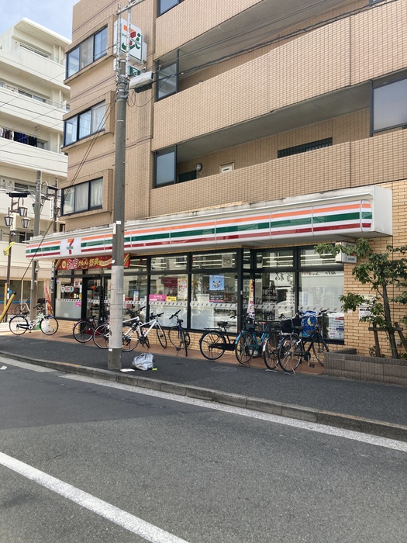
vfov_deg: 63.4
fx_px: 439
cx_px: 204
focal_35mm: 28
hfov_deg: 49.7
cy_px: 272
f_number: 1.8
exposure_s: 1/433
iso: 20
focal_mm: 3.99
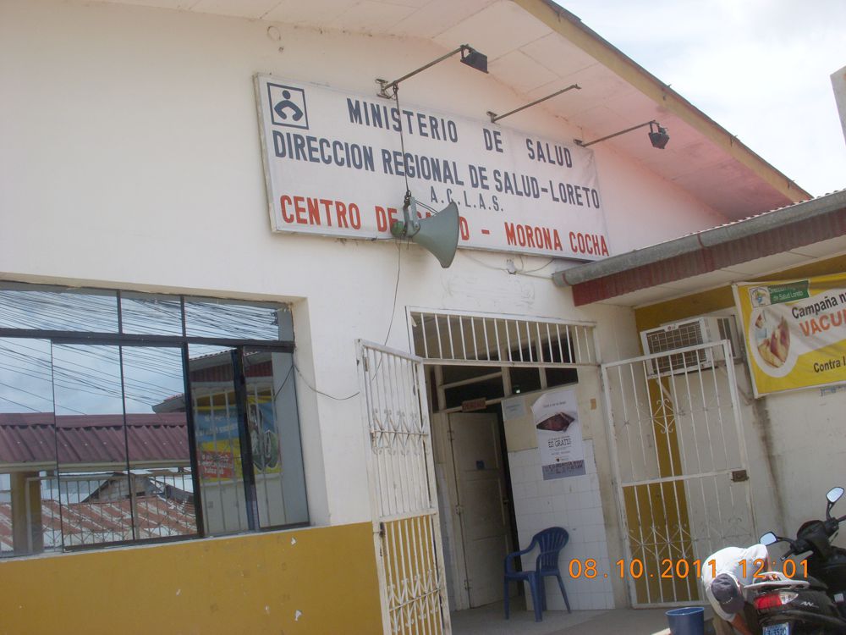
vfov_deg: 37.7
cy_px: 318
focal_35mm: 38
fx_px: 929
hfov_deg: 49.0
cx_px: 423
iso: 100
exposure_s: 1/250
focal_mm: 6.3
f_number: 6.6
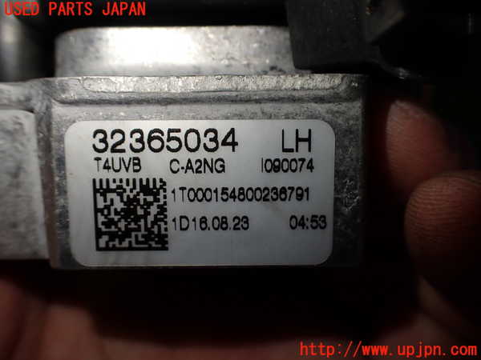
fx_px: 417
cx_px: 240
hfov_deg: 60.0
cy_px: 180
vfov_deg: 46.8
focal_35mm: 30
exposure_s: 1/125
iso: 100
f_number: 3.2
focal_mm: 5.4
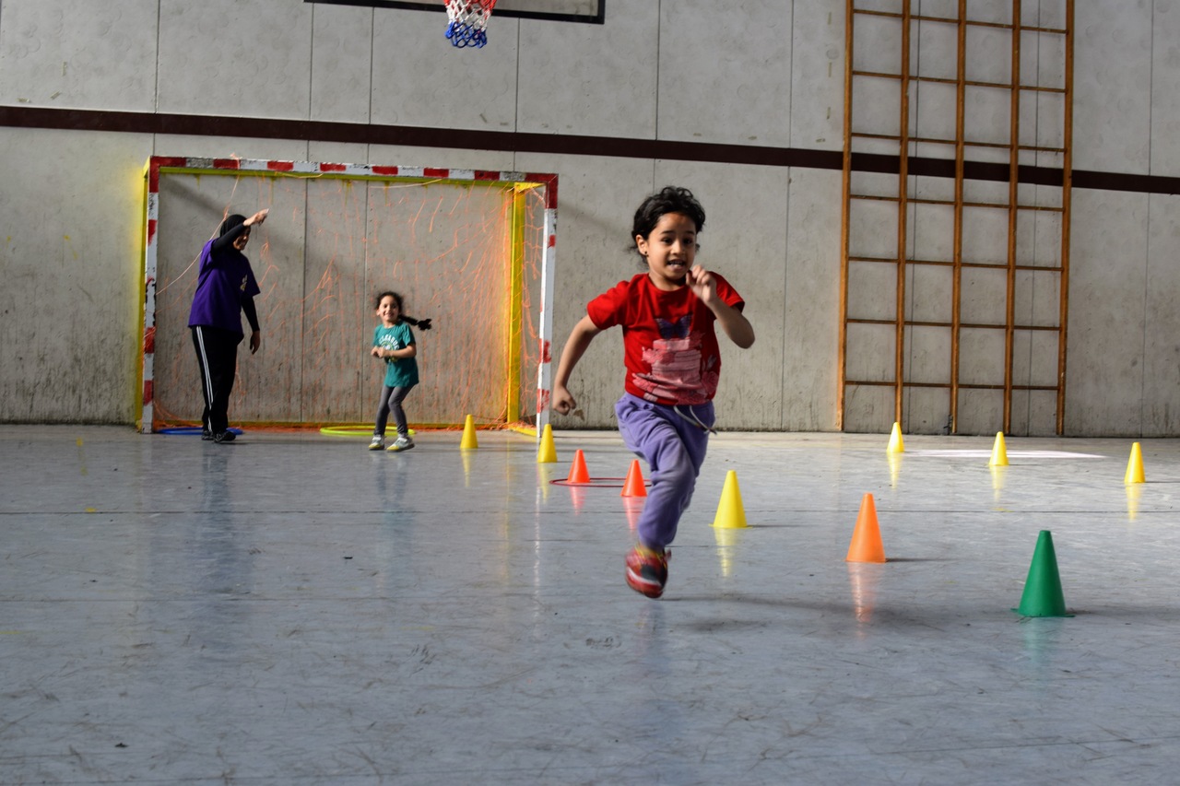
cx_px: 590
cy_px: 393
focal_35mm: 52
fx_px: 1720
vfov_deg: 25.7
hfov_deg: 37.9
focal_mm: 35
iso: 400
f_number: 5.6
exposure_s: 1/125
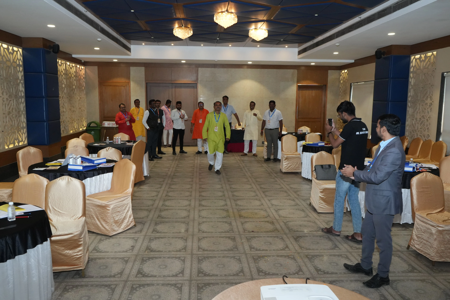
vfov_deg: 45.0
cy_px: 150
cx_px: 225
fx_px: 362
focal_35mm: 29
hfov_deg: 63.7
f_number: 10
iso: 5000
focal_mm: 29
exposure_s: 1/125
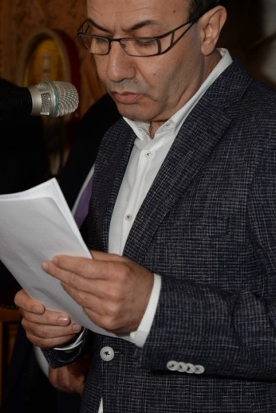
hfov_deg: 10.9
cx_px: 121
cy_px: 232
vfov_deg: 16.2
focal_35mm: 126
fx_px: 1447
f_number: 6.3
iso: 320
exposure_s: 1/80
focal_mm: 70
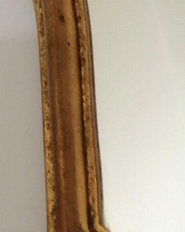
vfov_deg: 13.1
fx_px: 971
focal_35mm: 142
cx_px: 324
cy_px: -75
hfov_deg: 10.3
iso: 200
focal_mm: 3.96
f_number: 1.8
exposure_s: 1/33.3
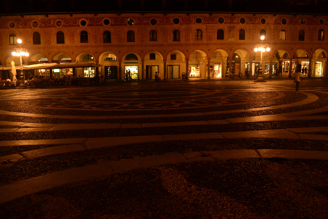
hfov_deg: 67.4
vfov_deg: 47.9
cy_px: 110
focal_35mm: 27
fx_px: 246
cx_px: 164
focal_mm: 18
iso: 1600
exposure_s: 1/25
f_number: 5
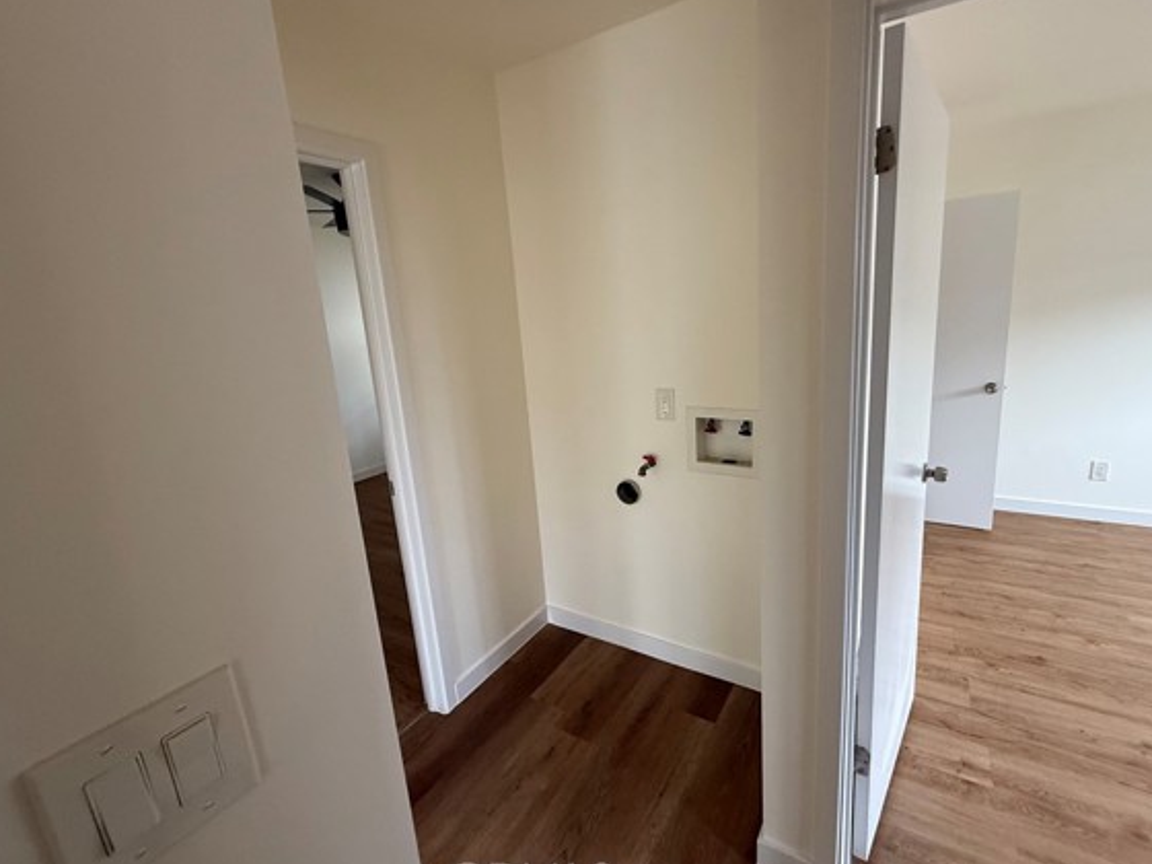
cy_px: 418
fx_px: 532
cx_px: 601
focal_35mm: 16
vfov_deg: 78.1
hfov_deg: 94.4
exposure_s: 1/60
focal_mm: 2.22
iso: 320
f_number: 2.2
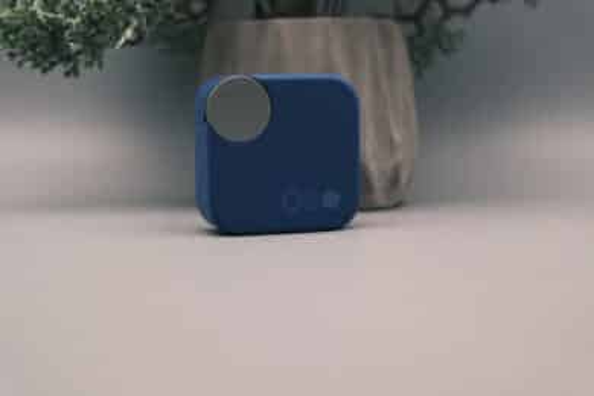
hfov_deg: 27.7
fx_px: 1204
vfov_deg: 18.7
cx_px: 297
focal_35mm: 73
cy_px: 198
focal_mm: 48.6
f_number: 4.8
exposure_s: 1/220
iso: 500
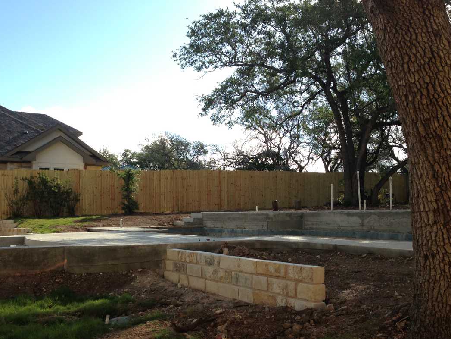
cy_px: 208
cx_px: 232
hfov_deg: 44.8
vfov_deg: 34.2
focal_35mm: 42
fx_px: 547
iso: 50
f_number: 2.4
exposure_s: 1/1004
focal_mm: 4.13
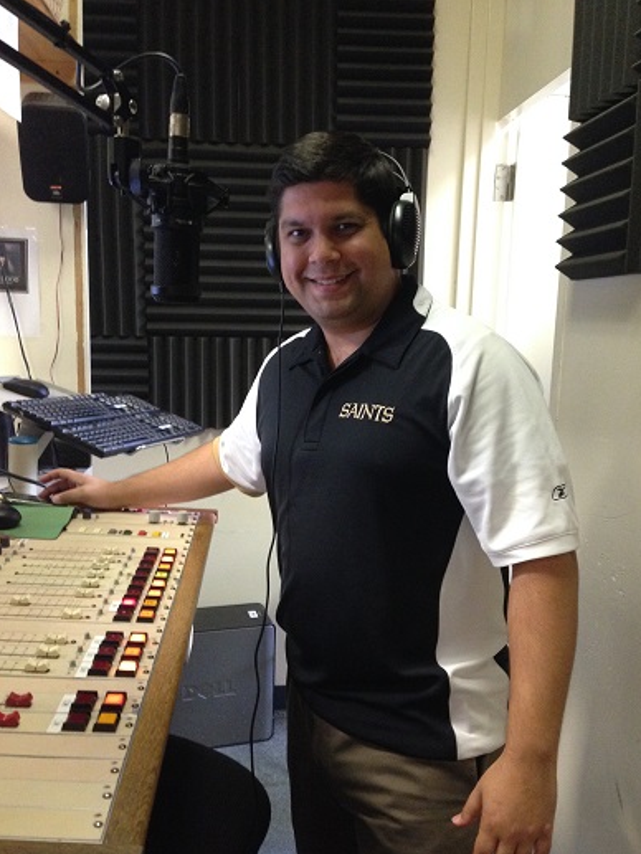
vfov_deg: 53.9
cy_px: 427
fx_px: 839
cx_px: 324
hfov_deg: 41.8
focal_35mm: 34
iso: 400
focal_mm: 4.12
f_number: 2.4
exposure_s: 1/17
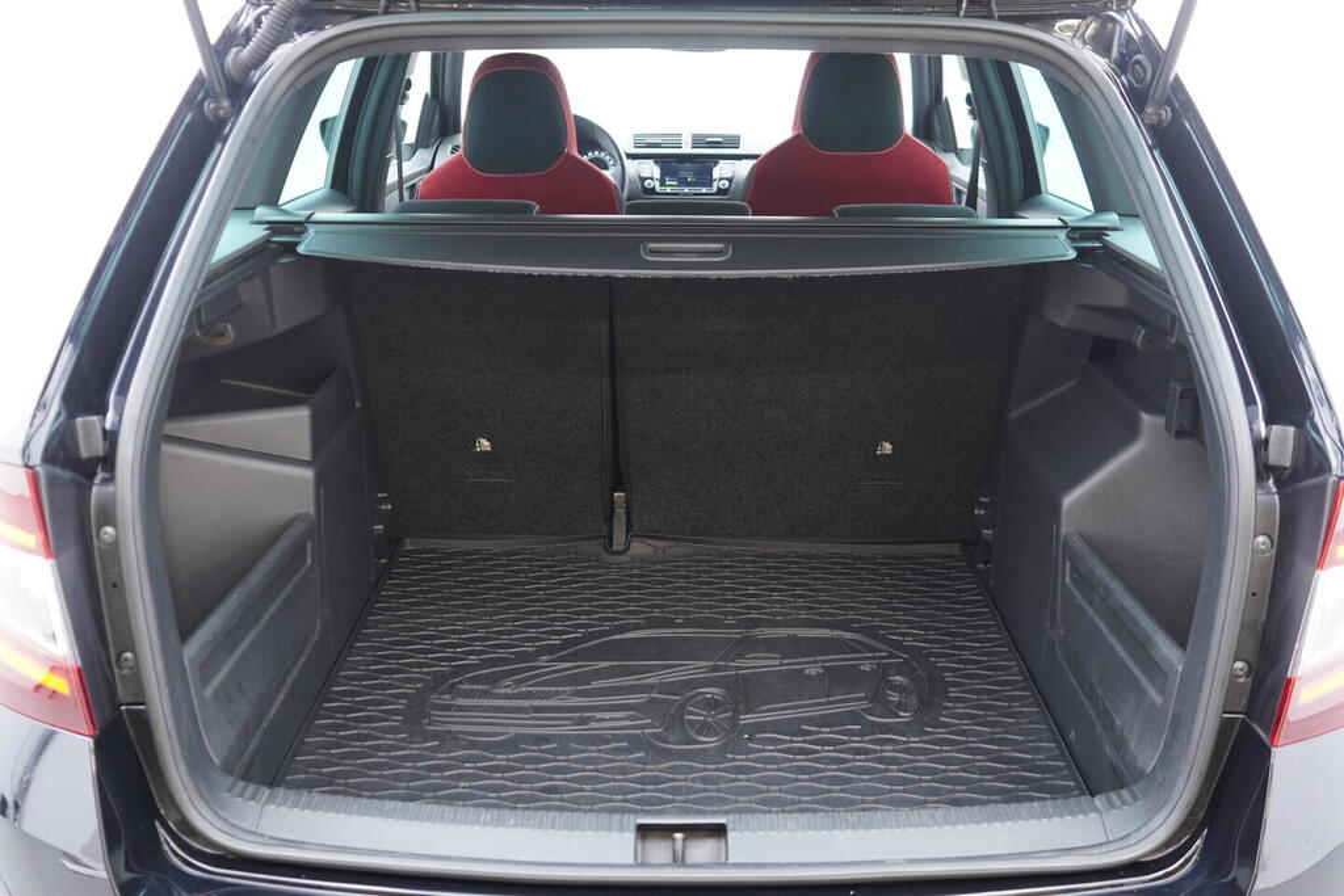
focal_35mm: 36
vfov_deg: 36.9
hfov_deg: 53.1
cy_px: 448
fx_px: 1344
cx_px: 672
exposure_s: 1/40
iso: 640
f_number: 2.8
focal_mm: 24
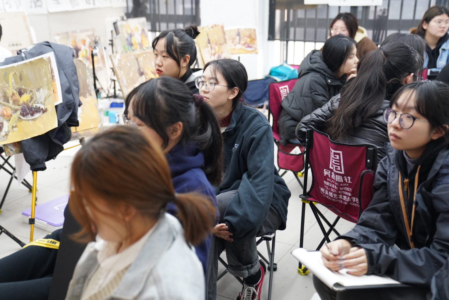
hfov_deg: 44.5
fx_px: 549
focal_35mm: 44
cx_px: 224
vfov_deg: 30.6
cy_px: 150
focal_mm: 44
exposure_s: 1/50
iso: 2500
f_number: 2.8
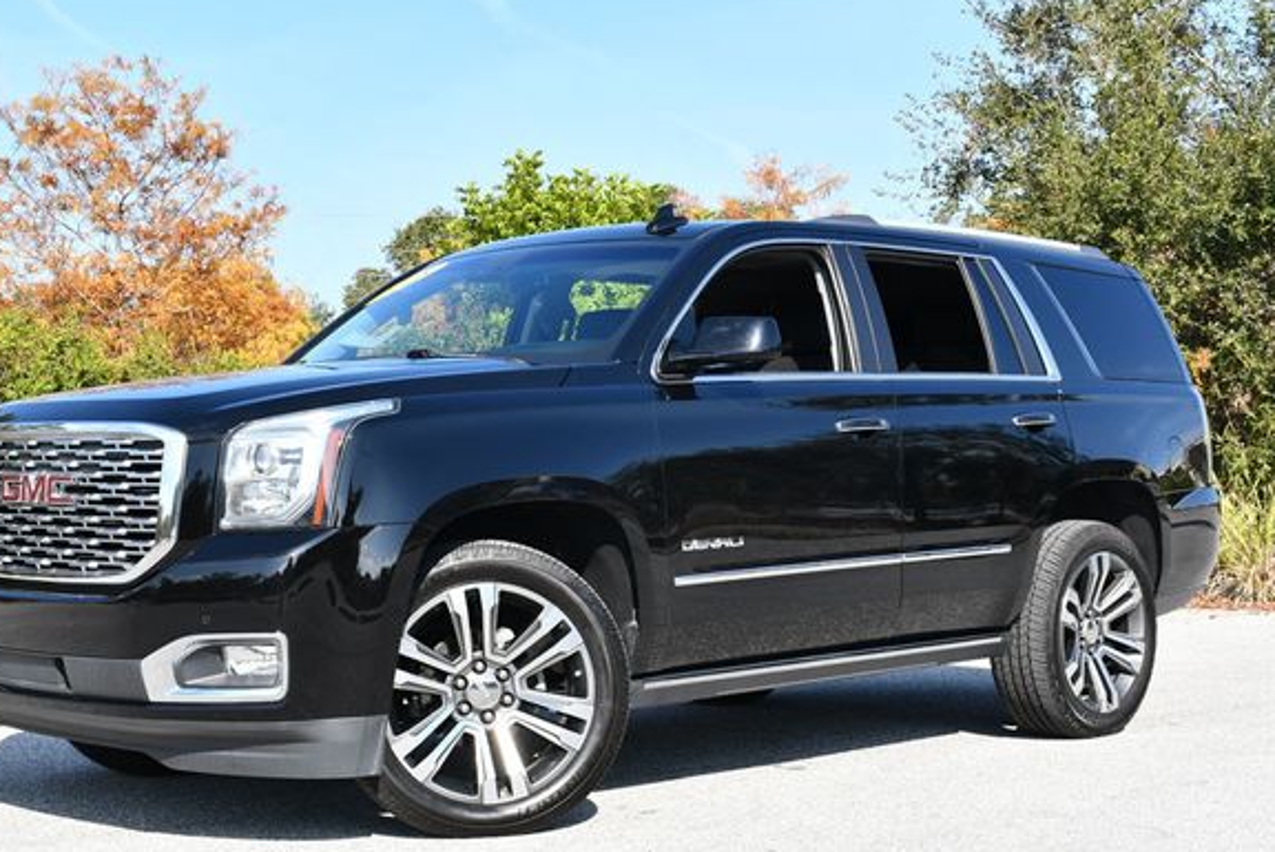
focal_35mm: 60
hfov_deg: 33.3
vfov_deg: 22.7
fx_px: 2127
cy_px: 425
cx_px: 569
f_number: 8
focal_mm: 27
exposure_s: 1/250
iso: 160
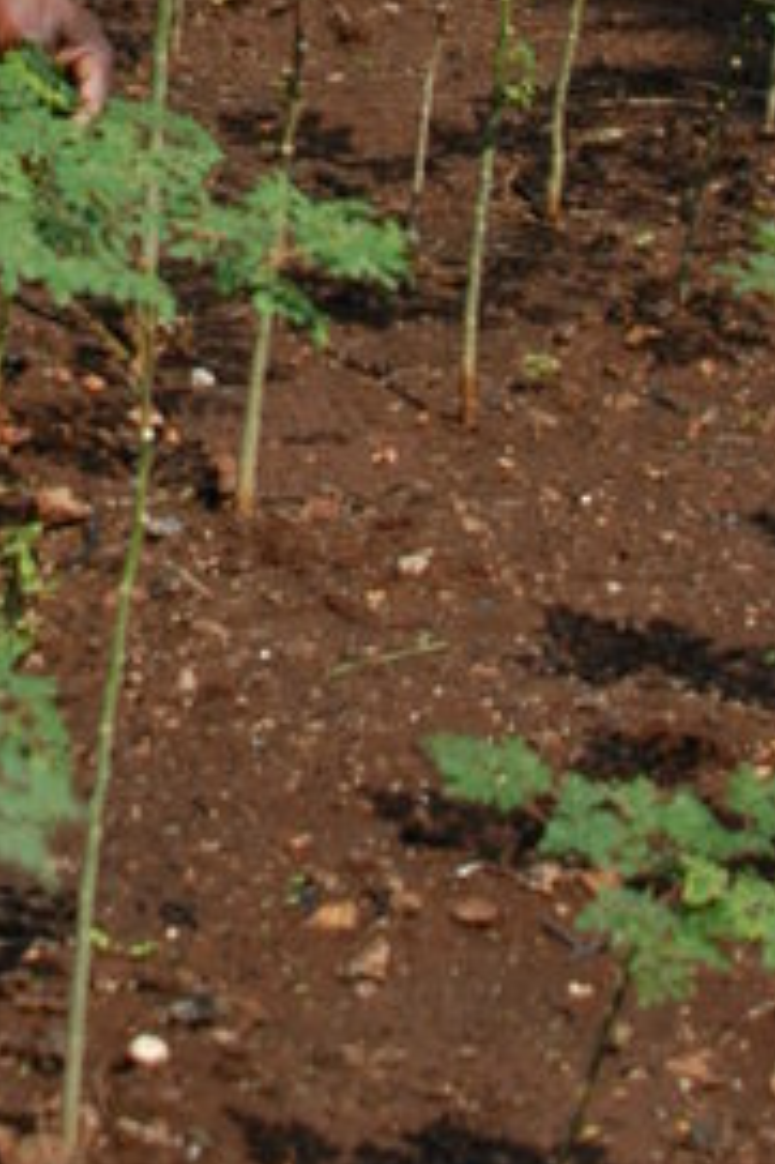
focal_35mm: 181
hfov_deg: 7.5
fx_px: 5852
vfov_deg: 10.7
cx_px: -199
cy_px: -839
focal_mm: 32
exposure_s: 1/1250
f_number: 3.8
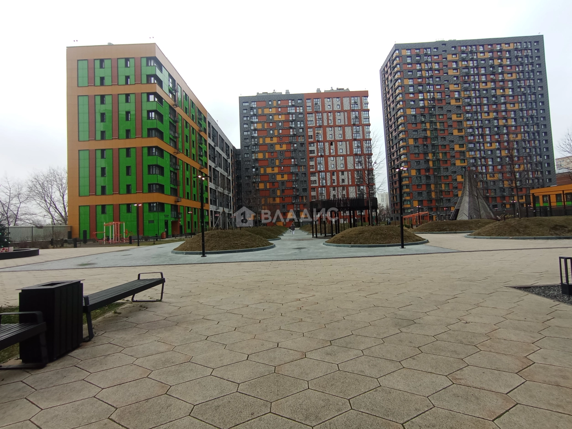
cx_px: 286
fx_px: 264
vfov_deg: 78.1
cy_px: 214
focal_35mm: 16
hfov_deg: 94.5
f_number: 2.2
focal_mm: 1.65
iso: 50
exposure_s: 1/136
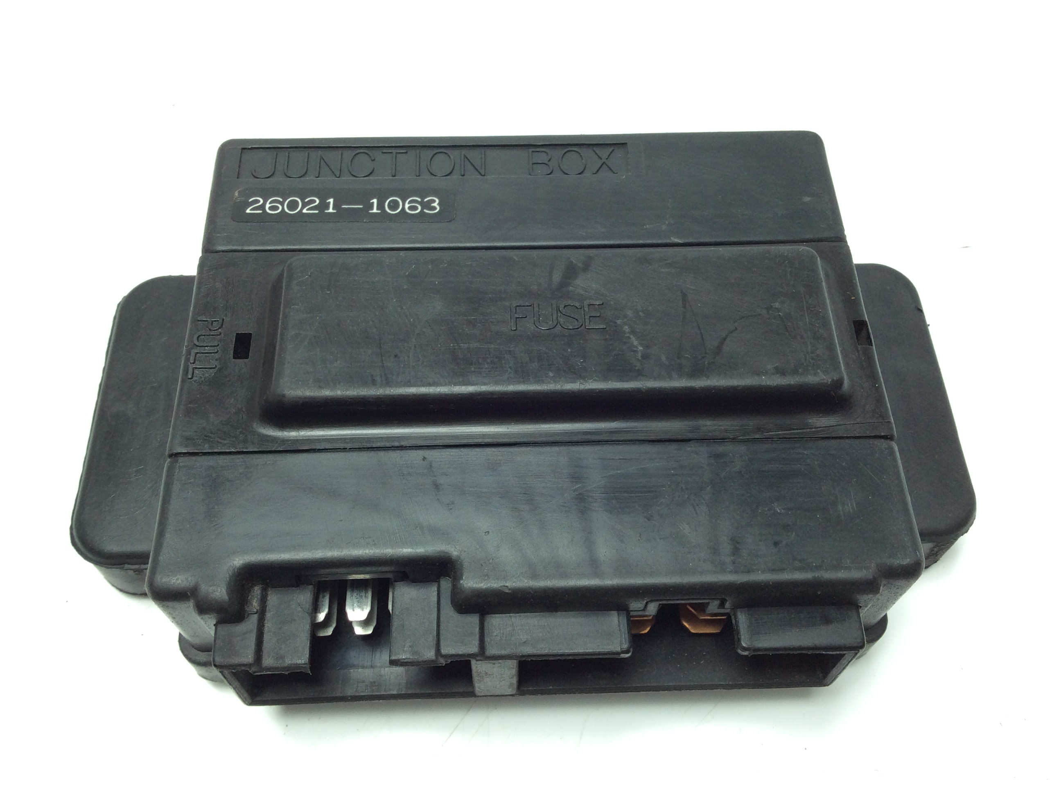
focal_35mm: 32
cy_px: 396
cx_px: 530
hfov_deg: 56.9
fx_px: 979
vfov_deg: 44.1
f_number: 2.4
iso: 32
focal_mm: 3.3
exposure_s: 1/149
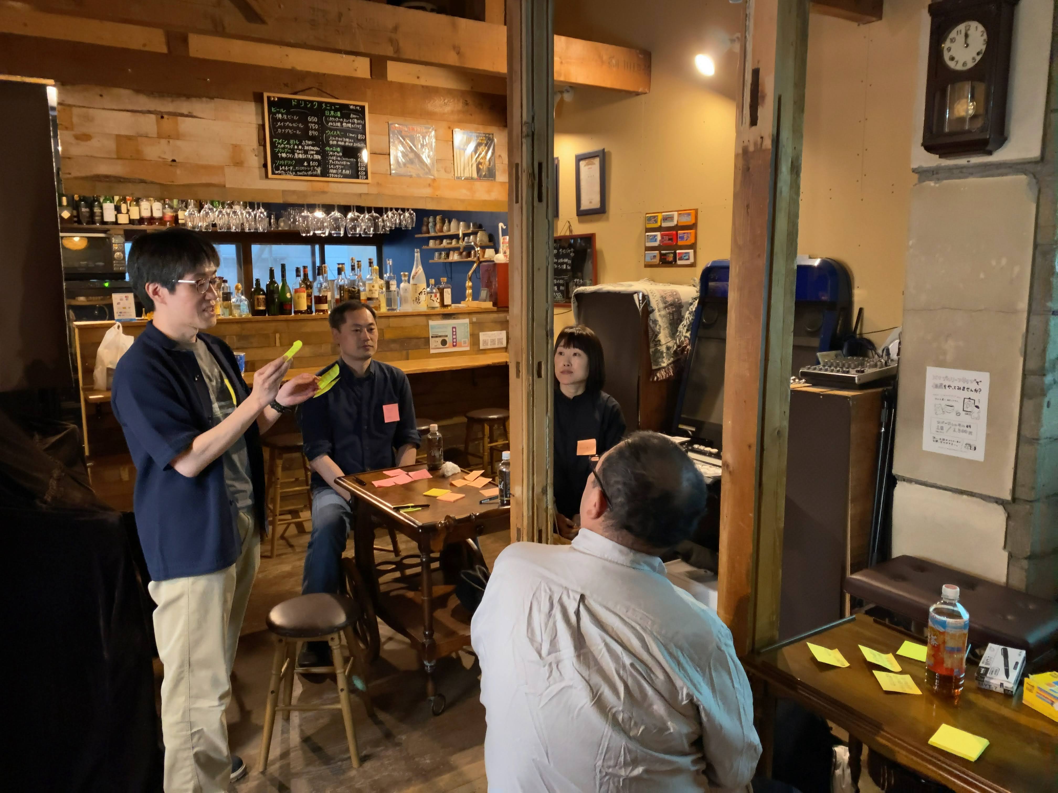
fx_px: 795
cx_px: 529
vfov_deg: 53.1
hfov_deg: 67.3
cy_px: 396
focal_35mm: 26
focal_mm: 4.25
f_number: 1.8
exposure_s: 1/25
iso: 500
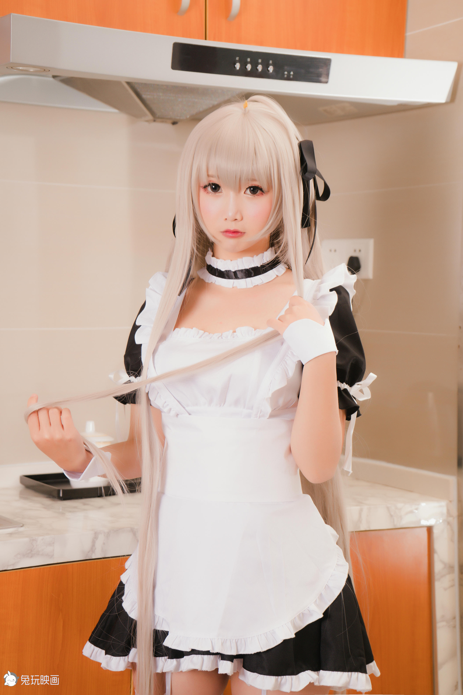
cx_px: 232
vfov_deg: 28.8
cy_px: 348
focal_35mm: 70
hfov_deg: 19.5
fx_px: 1350
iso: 800
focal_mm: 70
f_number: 5.6
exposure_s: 1/125
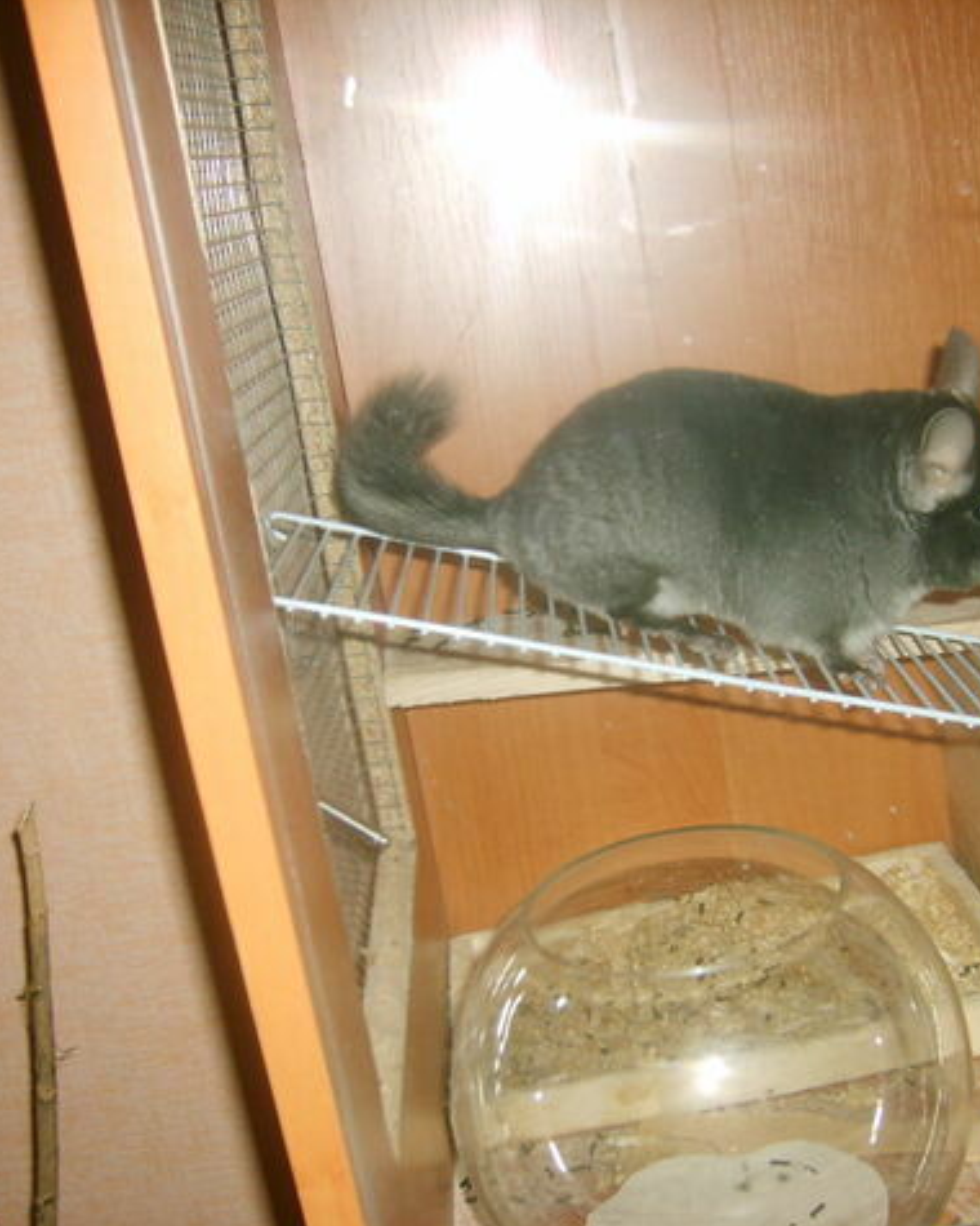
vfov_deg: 40.3
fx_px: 1668
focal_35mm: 46
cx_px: 642
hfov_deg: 32.5
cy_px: 614
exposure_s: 1/30
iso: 100
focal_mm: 5.8
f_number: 2.8
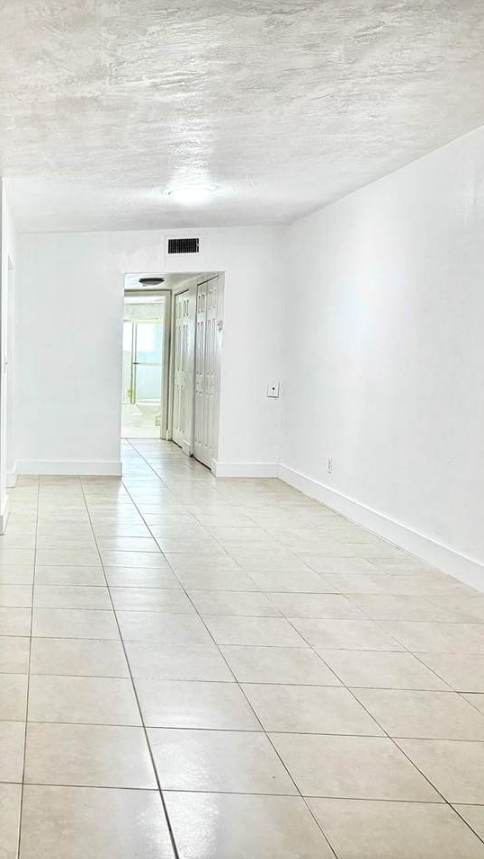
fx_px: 798
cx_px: -27
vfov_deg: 56.6
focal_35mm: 35
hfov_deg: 30.7
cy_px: 429
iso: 400
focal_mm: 6.76
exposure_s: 1/60
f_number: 1.78
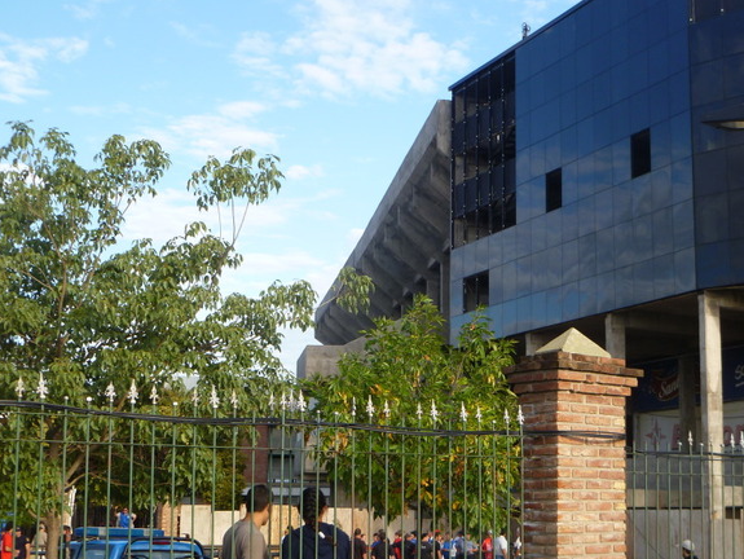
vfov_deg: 25.6
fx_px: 1226
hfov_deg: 33.6
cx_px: 475
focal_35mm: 57
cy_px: 335
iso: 80
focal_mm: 7.4
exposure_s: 1/250
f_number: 3.7
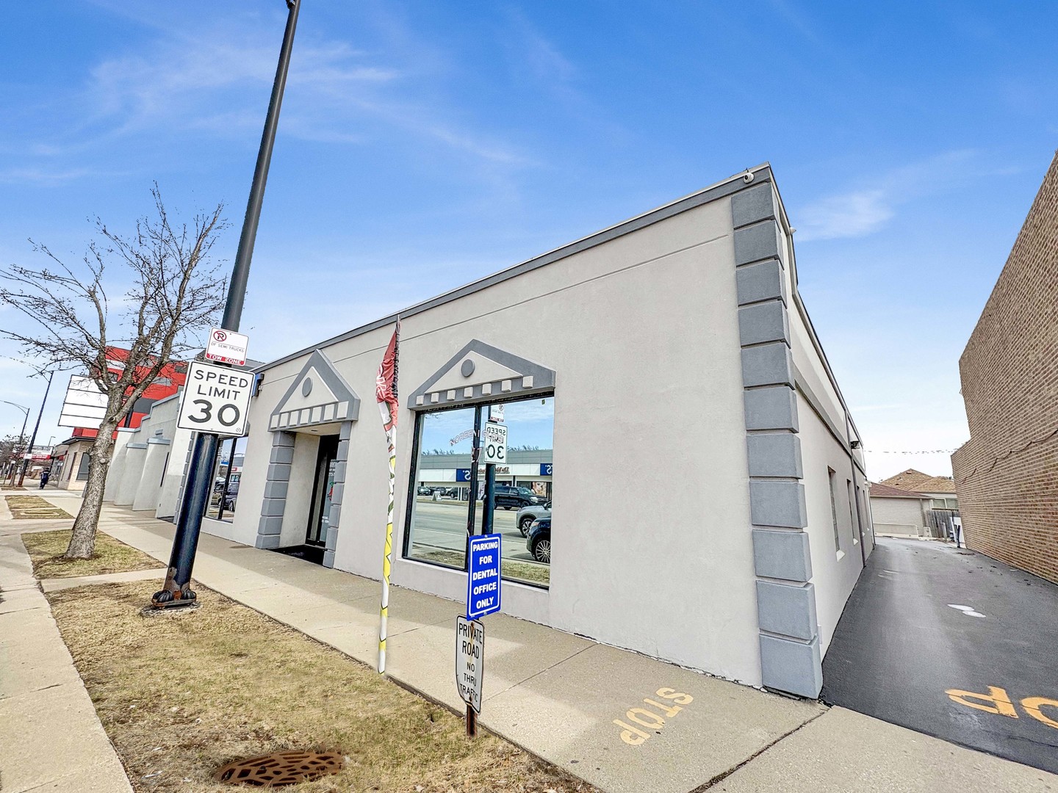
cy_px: 396
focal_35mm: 14
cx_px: 529
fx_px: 428
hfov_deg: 102.1
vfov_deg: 85.7
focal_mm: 2.22
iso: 50
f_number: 2.2
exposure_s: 1/2415
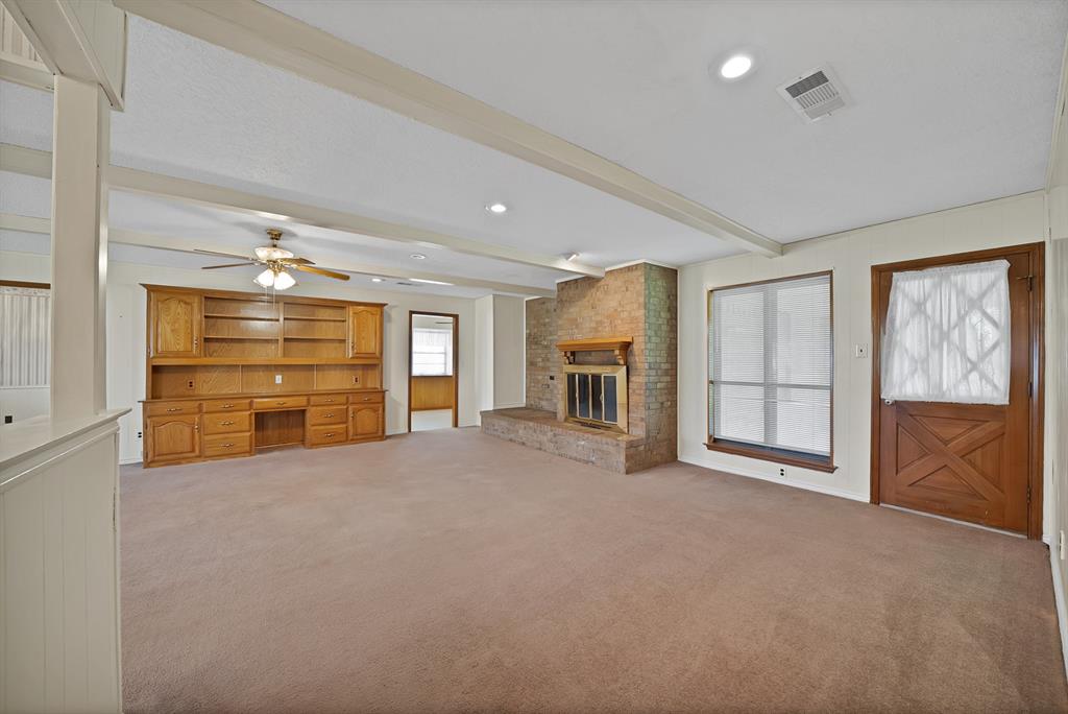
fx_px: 356
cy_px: 357
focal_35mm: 12
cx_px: 534
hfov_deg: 112.6
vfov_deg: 90.1
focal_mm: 12
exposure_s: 1/2
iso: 640
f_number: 9
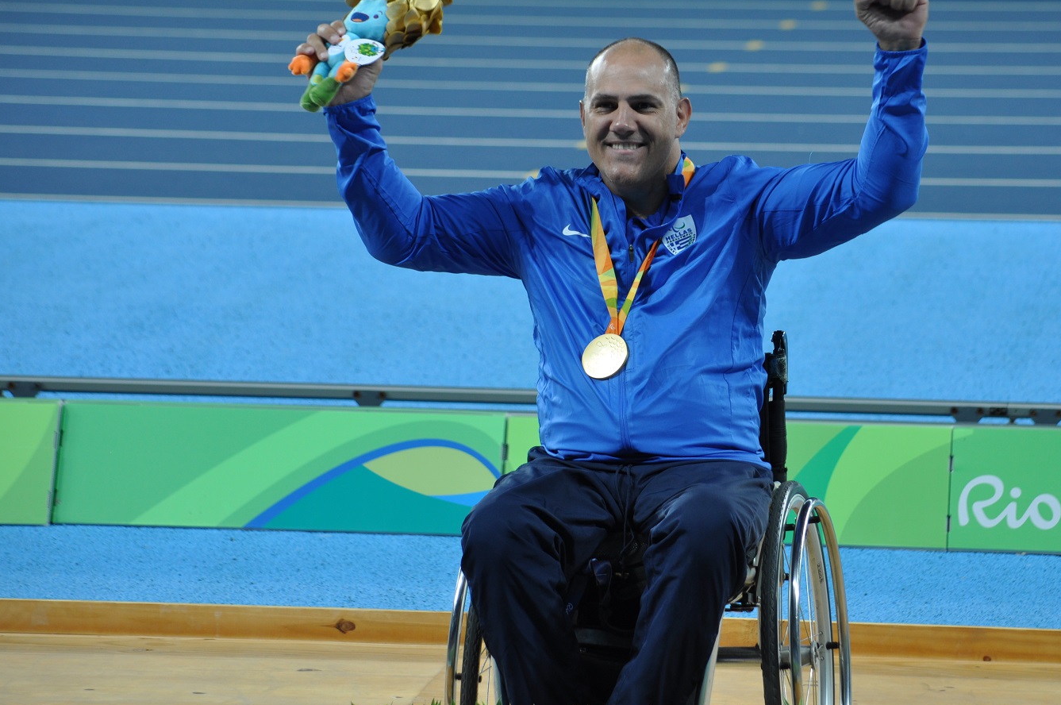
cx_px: 611
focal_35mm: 241
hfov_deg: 8.6
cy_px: 356
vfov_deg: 5.7
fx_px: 7084
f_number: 5.6
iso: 320
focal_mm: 125
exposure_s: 1/125
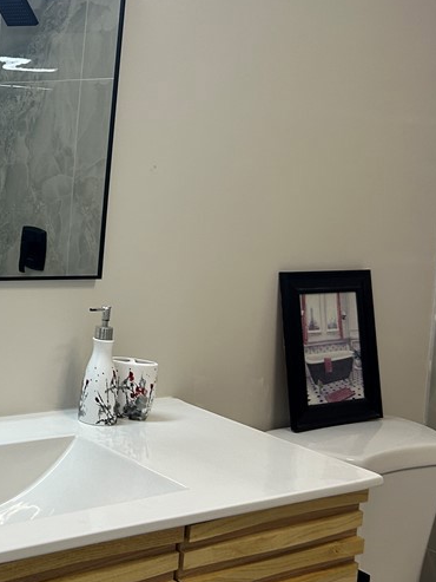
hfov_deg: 25.3
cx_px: -31
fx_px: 906
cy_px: 214
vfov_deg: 35.3
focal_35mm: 54
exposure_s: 1/120
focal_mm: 5.7
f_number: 1.5
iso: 100
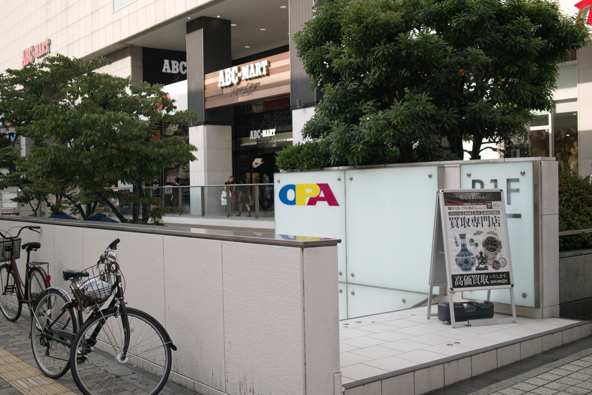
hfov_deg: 47.4
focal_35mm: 41
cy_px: 198
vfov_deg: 32.6
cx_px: 296
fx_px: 674
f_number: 2.8
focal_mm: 24.2
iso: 100
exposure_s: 1/800
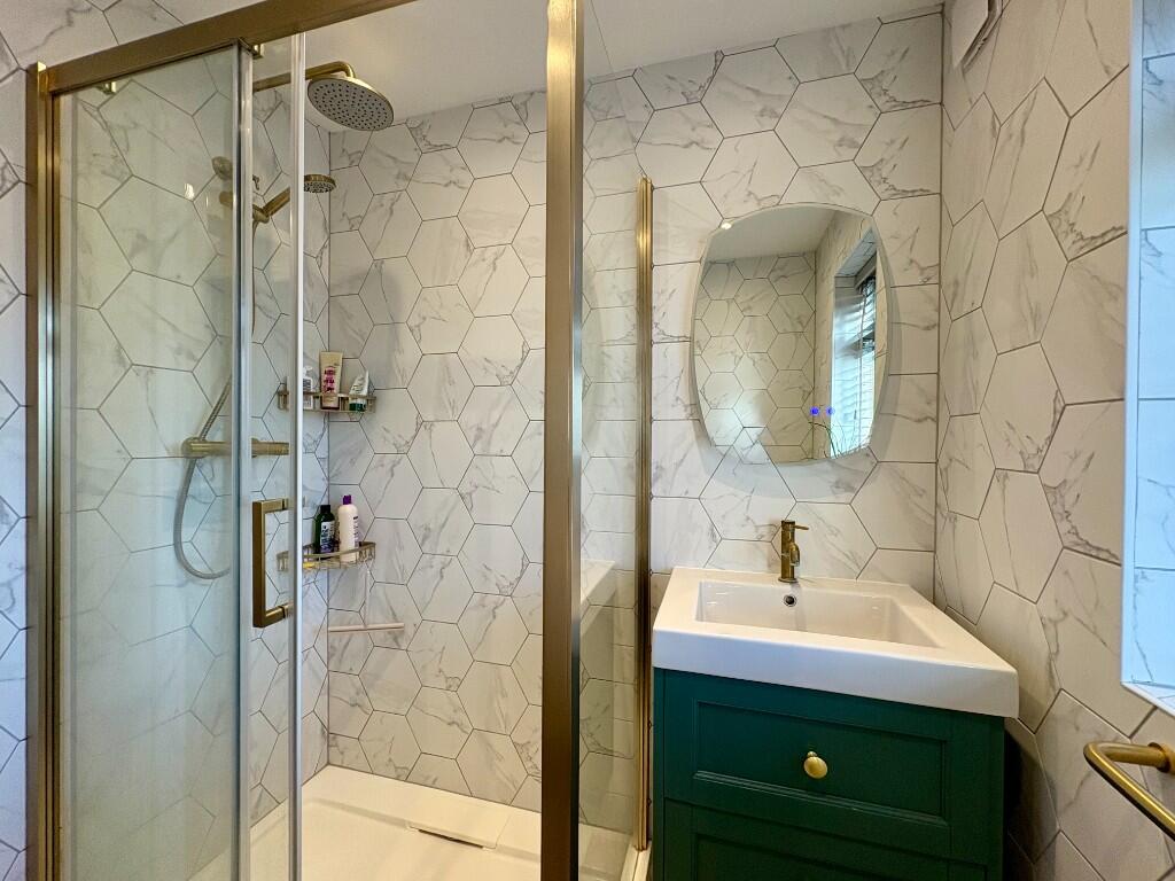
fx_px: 475
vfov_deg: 85.7
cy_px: 440
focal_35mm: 14
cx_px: 588
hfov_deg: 102.1
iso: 100
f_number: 2.2
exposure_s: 1/100
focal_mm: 2.22
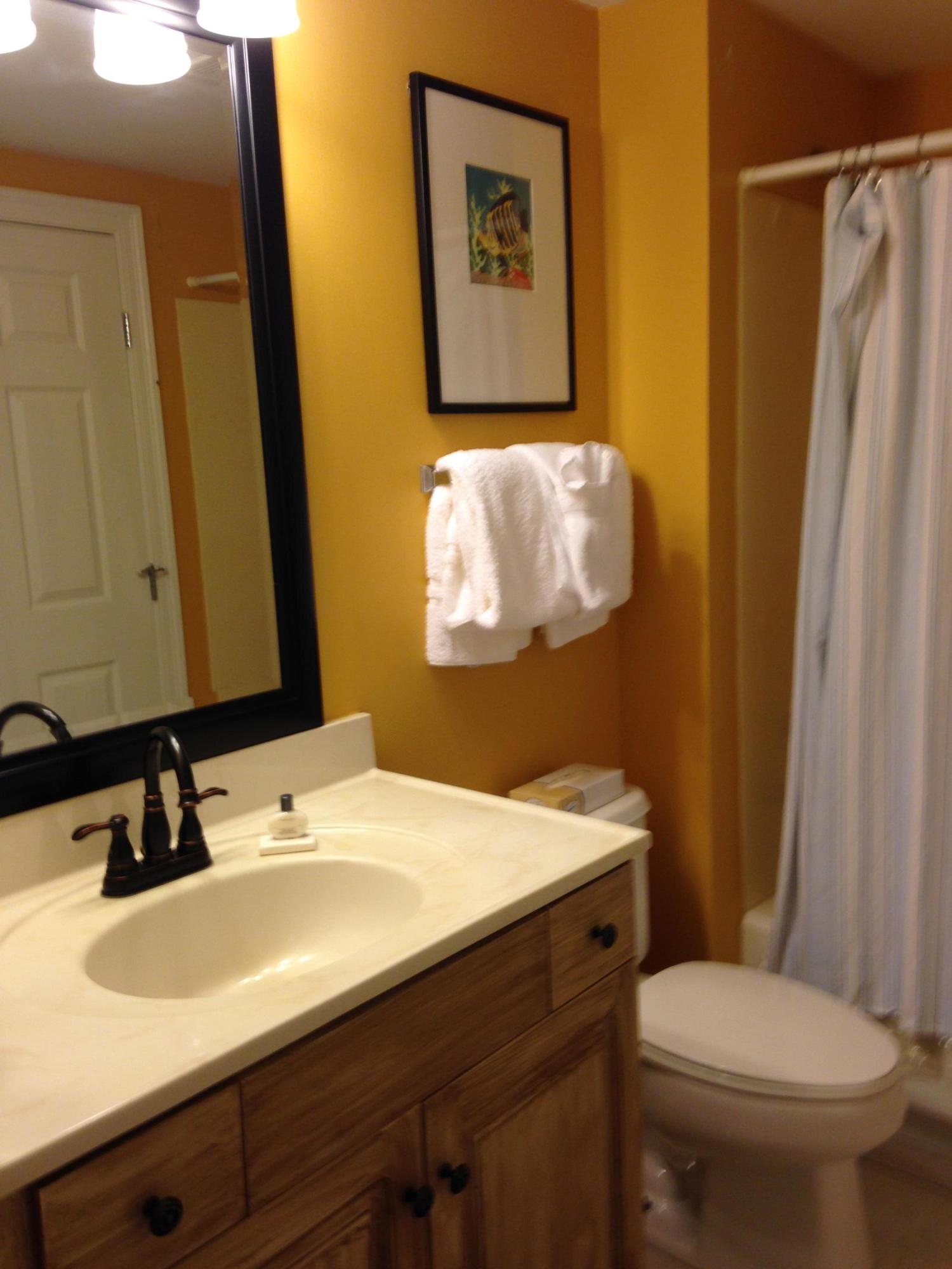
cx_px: 476
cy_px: 634
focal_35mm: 33
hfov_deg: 42.9
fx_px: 1210
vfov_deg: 55.4
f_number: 2.4
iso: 50
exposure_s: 1/20
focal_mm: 4.12
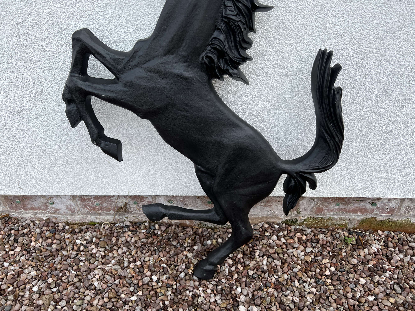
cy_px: 156
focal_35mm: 26
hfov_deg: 67.3
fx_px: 312
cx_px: 208
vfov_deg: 53.1
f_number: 1.5
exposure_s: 1/1488
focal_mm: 5.7
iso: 50
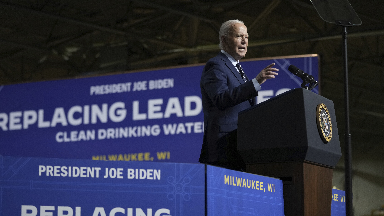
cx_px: 184
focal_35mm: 96
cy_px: 139
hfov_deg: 22.2
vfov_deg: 12.6
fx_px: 977
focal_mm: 83
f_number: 2.8
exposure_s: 1/320
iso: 2500
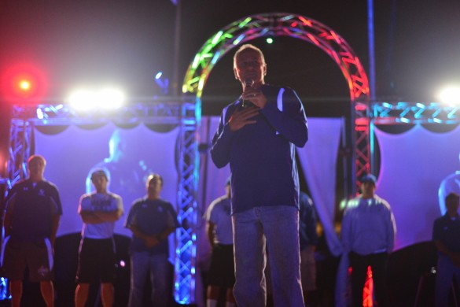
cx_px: 230
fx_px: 639
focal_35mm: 50
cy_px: 154
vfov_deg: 27.0
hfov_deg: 39.6
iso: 3200
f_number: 1.8
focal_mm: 50
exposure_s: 1/160
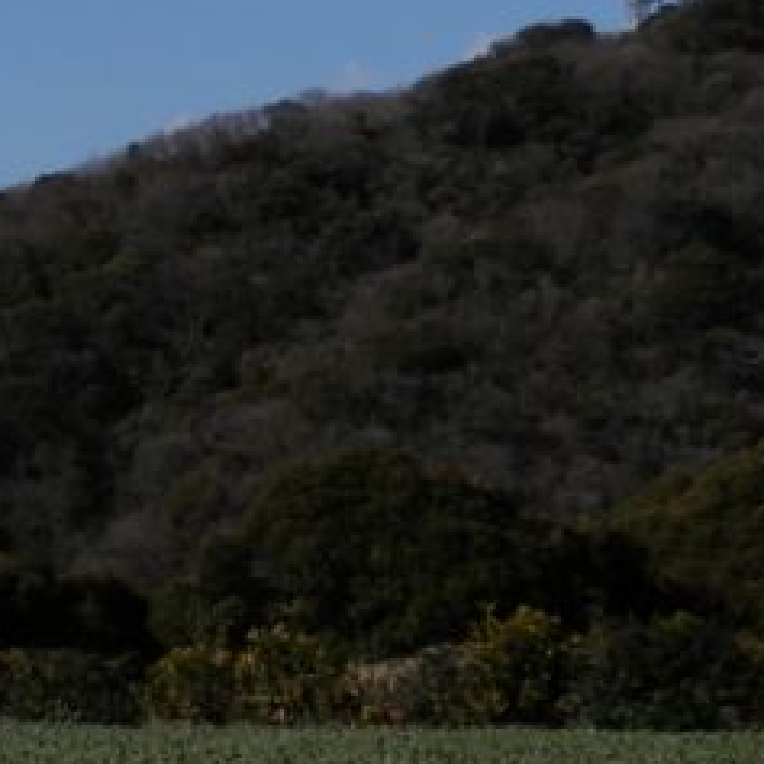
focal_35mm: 146
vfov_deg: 12.0
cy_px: 329
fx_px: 3646
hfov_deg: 11.7
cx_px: -145
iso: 80
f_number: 11.2
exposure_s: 1/200
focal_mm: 8.9
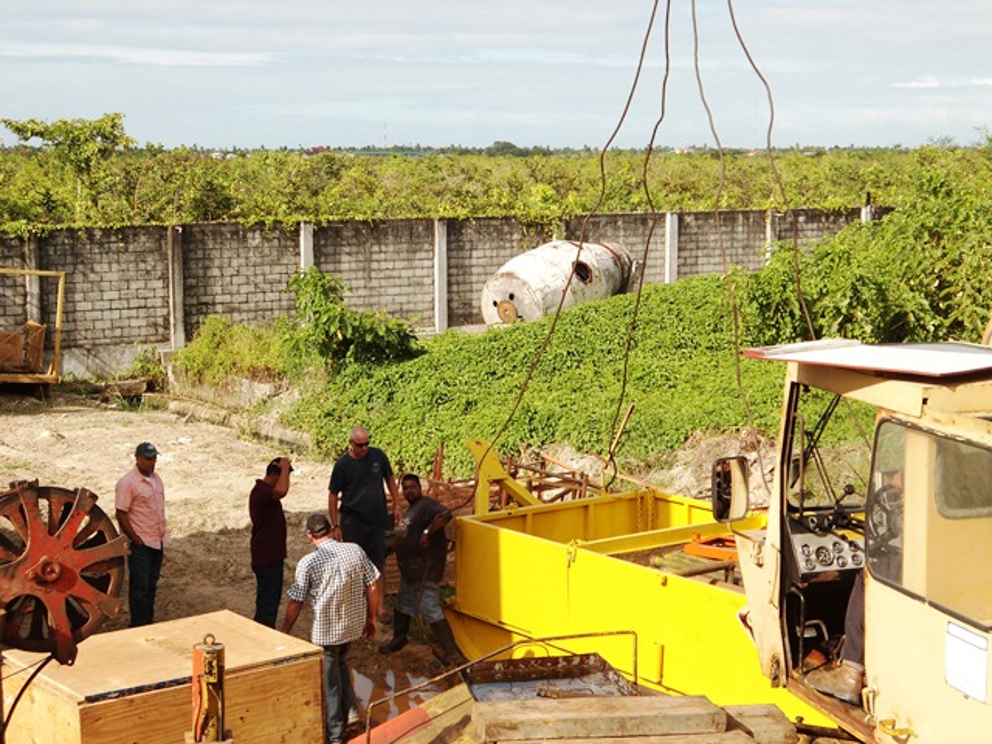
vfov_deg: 23.3
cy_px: 372
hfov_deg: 30.7
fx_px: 1805
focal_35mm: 63
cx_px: 496
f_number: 4.2
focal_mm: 11.2
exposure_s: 1/500
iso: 80
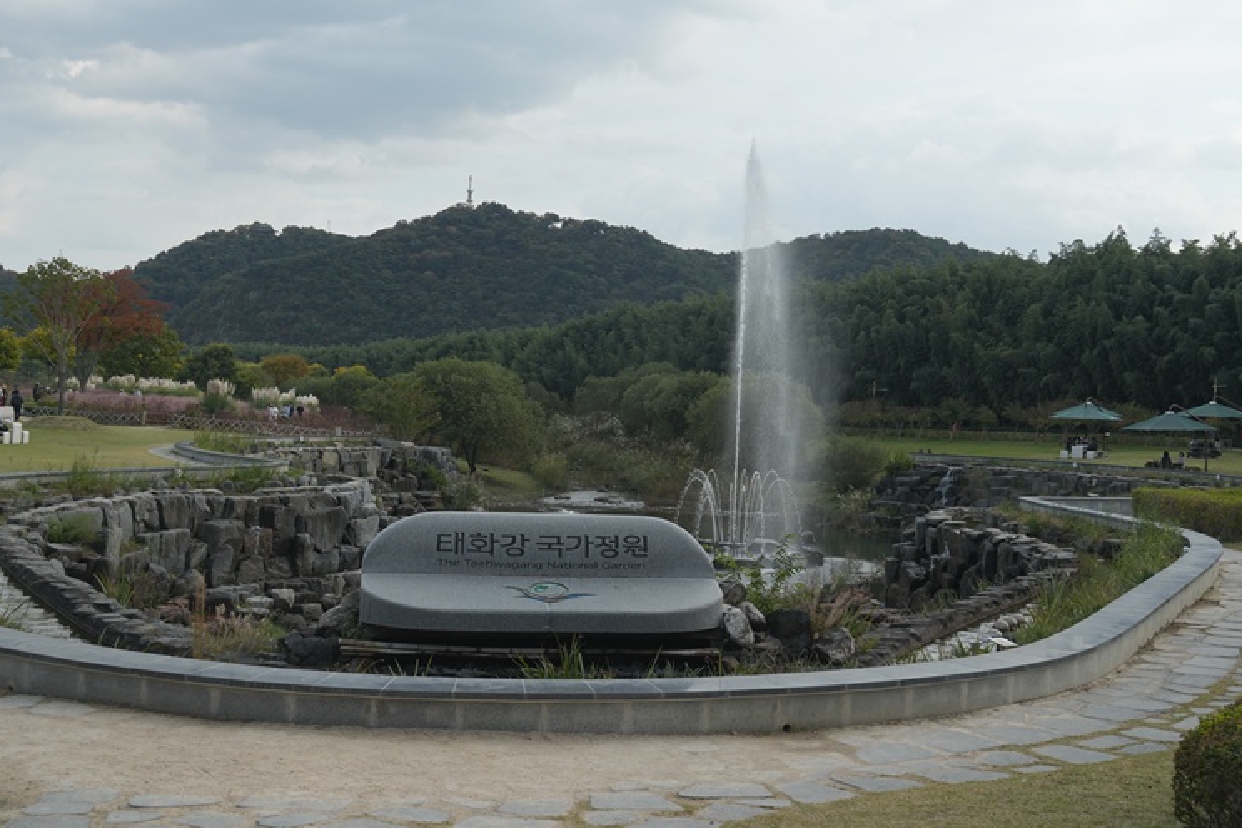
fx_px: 1329
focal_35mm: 39
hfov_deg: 50.1
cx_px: 619
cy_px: 415
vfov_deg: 34.6
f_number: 9
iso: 125
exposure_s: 1/125
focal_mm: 25
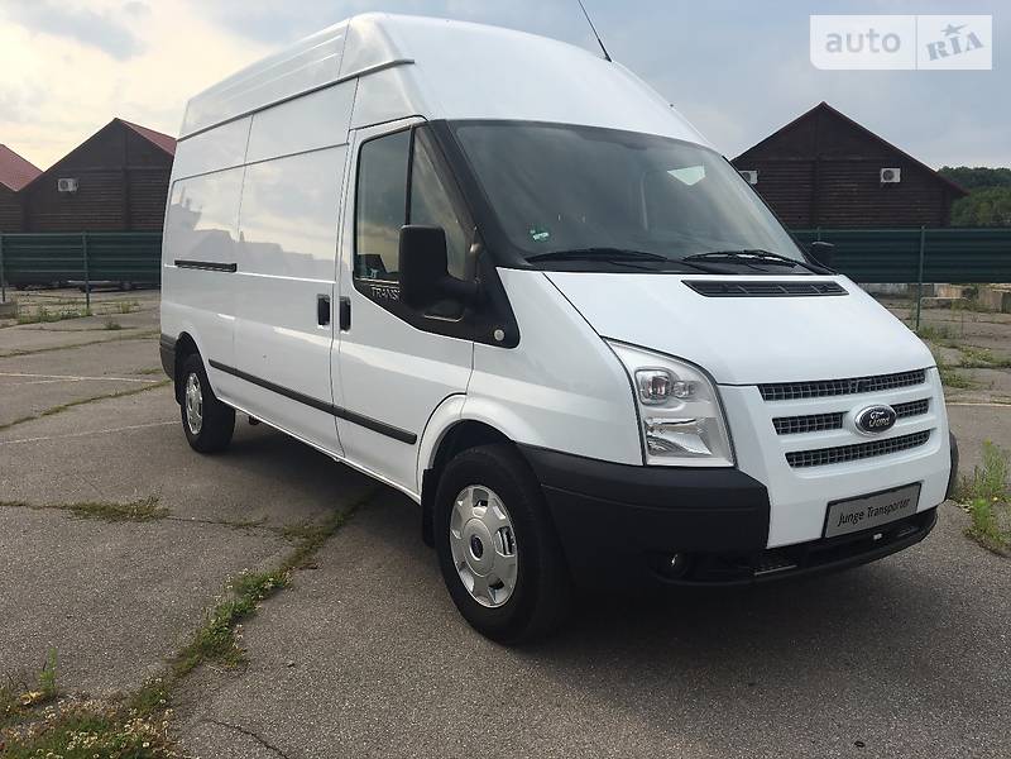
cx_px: 506
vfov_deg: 48.2
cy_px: 380
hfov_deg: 61.7
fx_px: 847
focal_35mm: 29
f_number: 2.2
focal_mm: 4.2
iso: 25
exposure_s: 1/1068
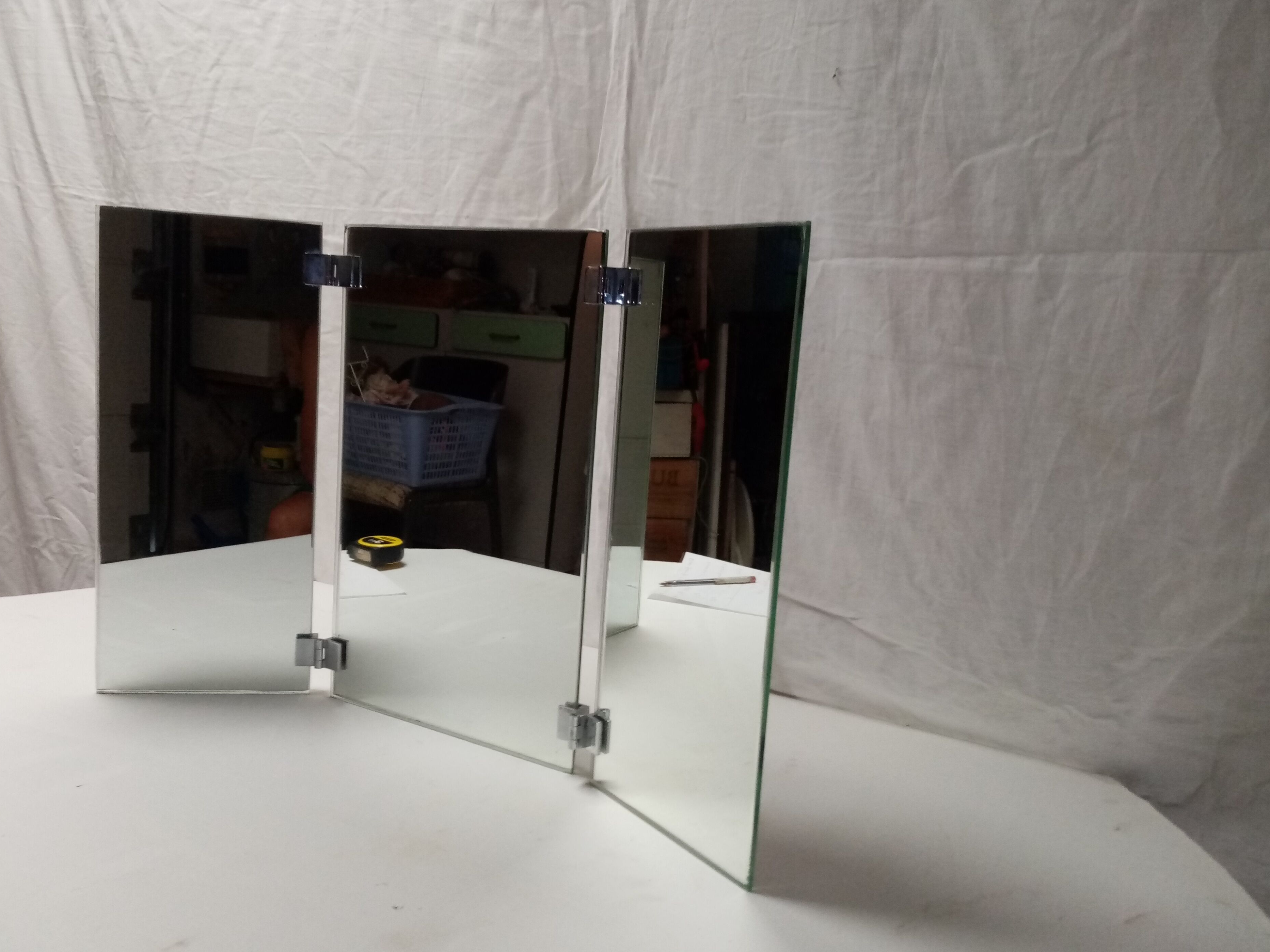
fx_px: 1064
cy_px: 487
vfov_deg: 48.2
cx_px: 573
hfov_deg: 61.5
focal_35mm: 29
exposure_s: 1/33.3
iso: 349
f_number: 1.8
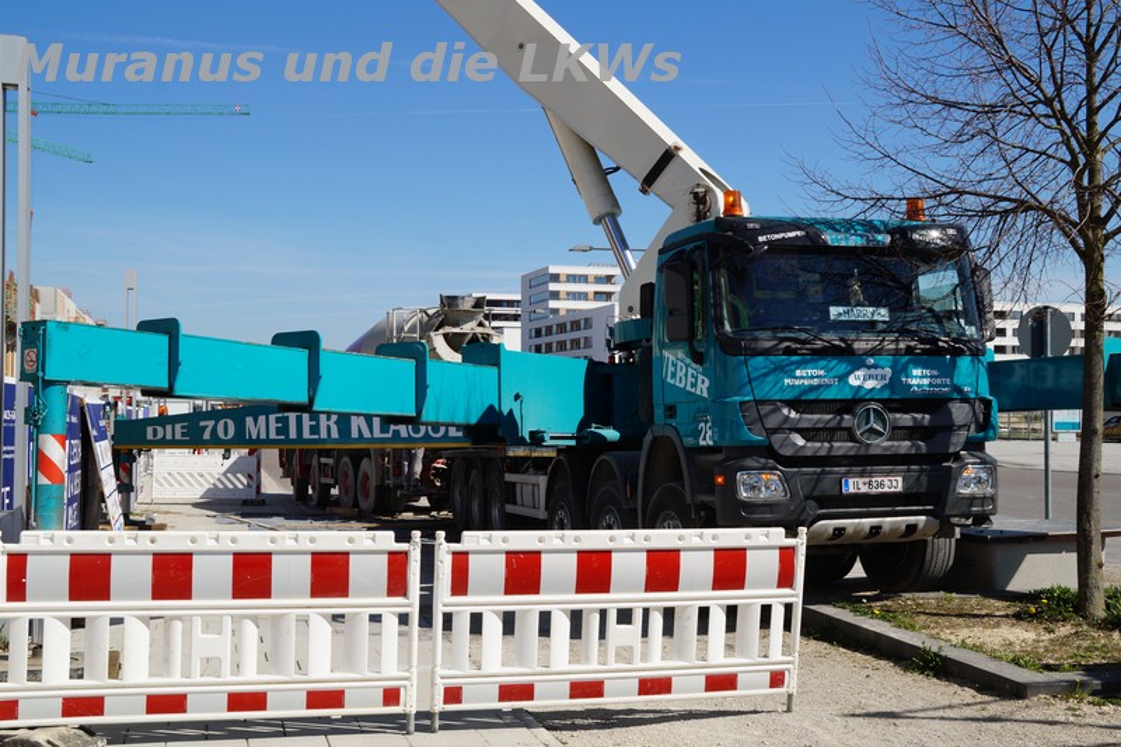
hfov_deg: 46.4
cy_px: 374
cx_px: 560
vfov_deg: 31.9
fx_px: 1307
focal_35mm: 42
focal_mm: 28
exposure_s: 1/200
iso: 100
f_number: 10
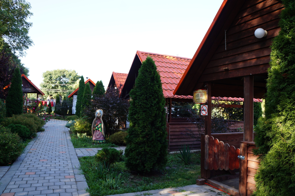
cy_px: 98
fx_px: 221
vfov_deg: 47.9
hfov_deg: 67.4
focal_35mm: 27
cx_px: 148
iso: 100
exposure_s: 1/60
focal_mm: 18
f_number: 5.6
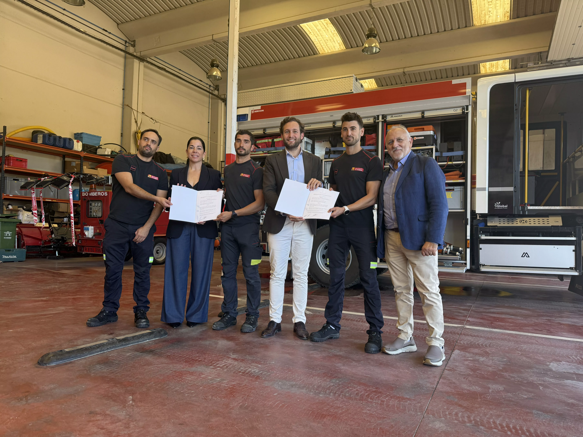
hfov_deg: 71.6
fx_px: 404
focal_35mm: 24
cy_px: 218
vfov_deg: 56.8
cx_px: 292
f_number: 1.78
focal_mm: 6.76
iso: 125
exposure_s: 1/147
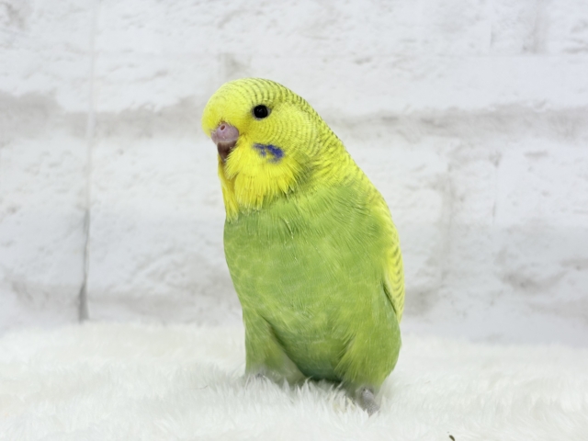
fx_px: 883
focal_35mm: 52
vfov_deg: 28.0
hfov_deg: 36.8
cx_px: 294
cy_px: 220
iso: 32
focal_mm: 5.96
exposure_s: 1/50
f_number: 1.6
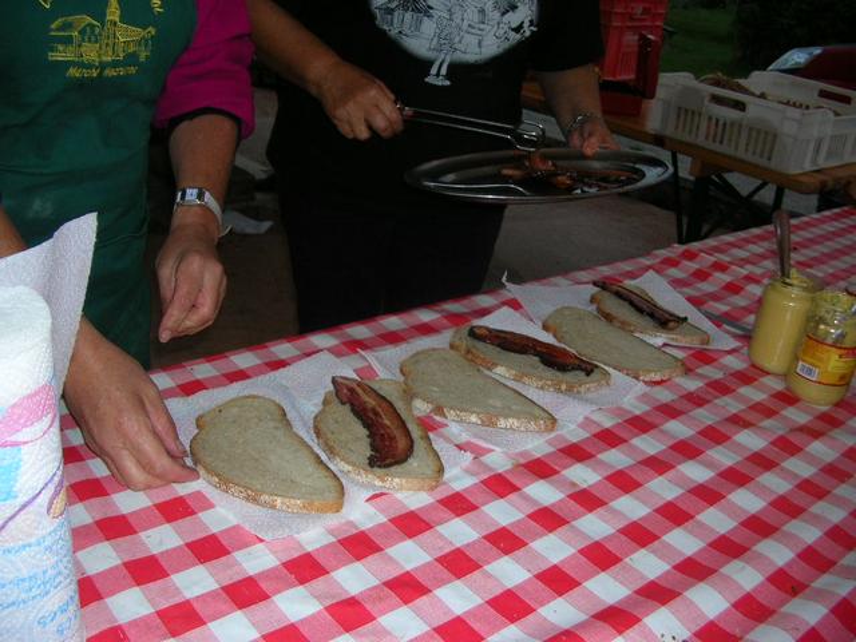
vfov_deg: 40.7
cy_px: 321
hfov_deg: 52.6
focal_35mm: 35
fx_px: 865
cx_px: 428
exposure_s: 1/60.1
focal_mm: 5.8
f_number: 2.8
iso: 50
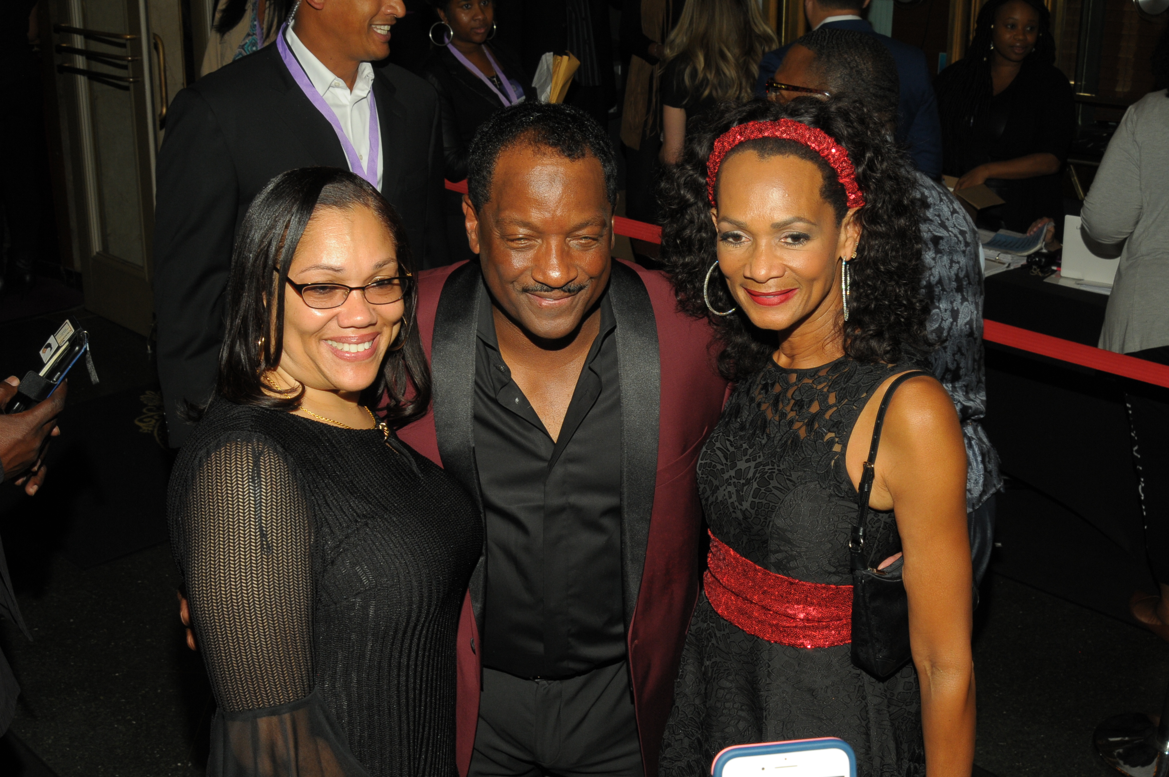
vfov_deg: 28.0
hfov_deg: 41.2
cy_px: 388
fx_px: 1557
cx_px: 584
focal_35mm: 48
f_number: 10
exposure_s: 1/80
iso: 400
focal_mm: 32
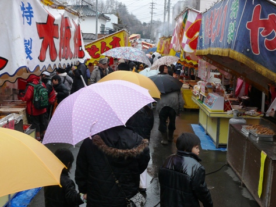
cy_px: 104
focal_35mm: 47
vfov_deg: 30.9
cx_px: 138
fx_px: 375
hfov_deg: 40.4
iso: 200
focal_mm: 9.9
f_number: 5.6
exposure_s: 1/250
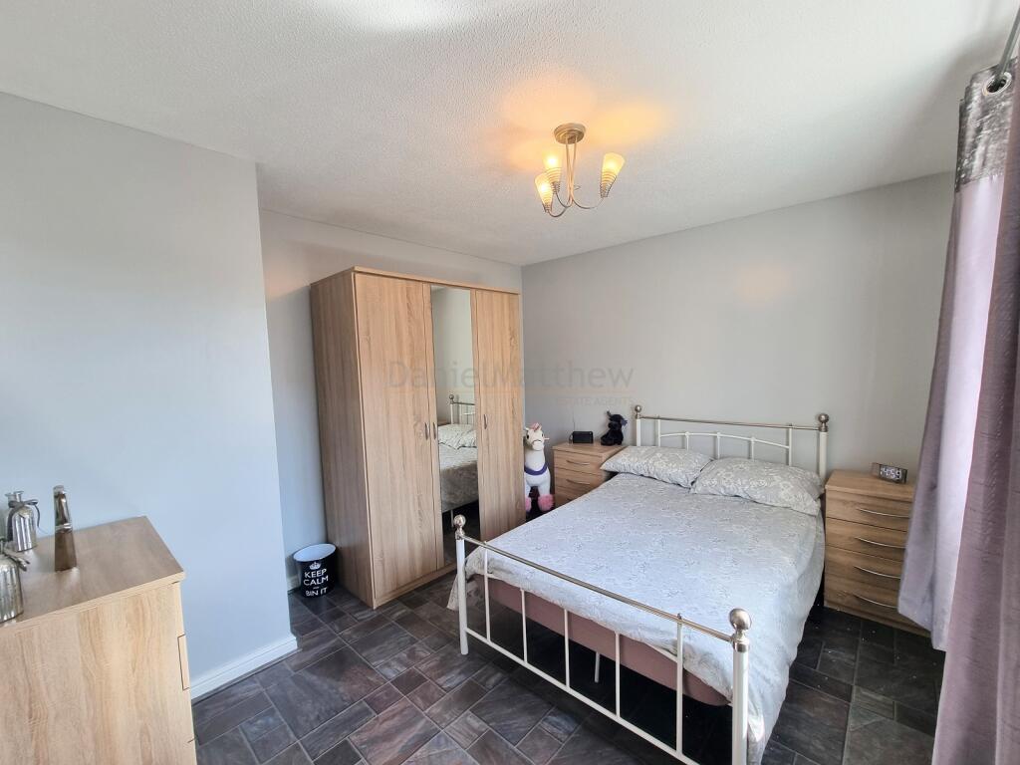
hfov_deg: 106.2
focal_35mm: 13
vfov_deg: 89.9
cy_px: 382
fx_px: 383
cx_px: 510
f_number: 2.2
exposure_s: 1/100
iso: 80
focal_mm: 2.2
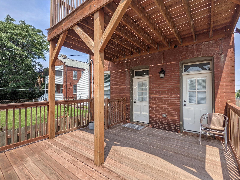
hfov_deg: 94.5
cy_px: 90
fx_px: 111
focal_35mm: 16
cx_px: 120
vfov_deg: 78.1
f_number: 2.2
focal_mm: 2.22
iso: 35
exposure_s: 1/1122
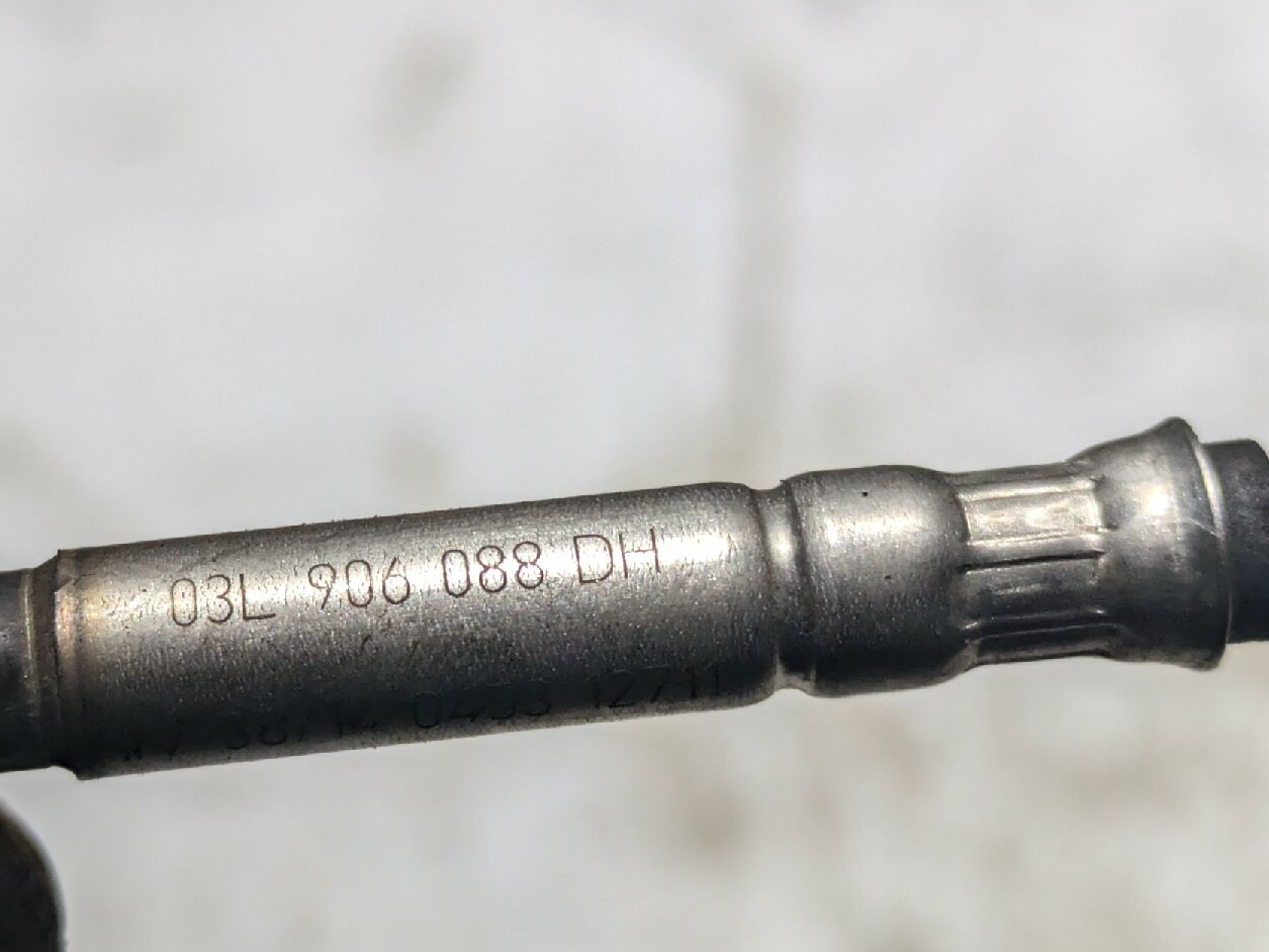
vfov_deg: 18.9
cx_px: 503
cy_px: 434
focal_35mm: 78
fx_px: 2860
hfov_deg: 25.0
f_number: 1.89
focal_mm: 5.43
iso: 77
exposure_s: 1/100
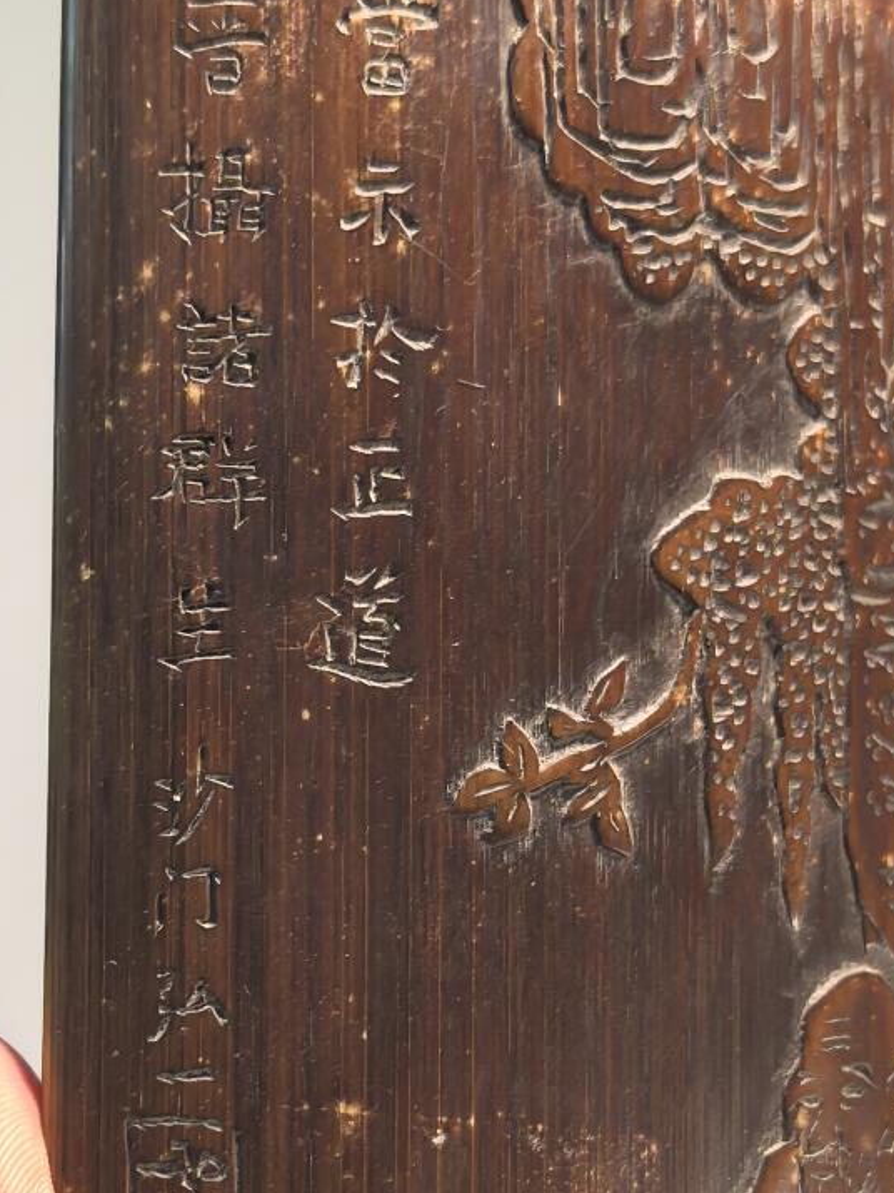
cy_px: 799
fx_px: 2342
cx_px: 389
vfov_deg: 28.4
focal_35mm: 68
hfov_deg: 21.6
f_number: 2
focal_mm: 6.98
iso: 2500
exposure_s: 1/656
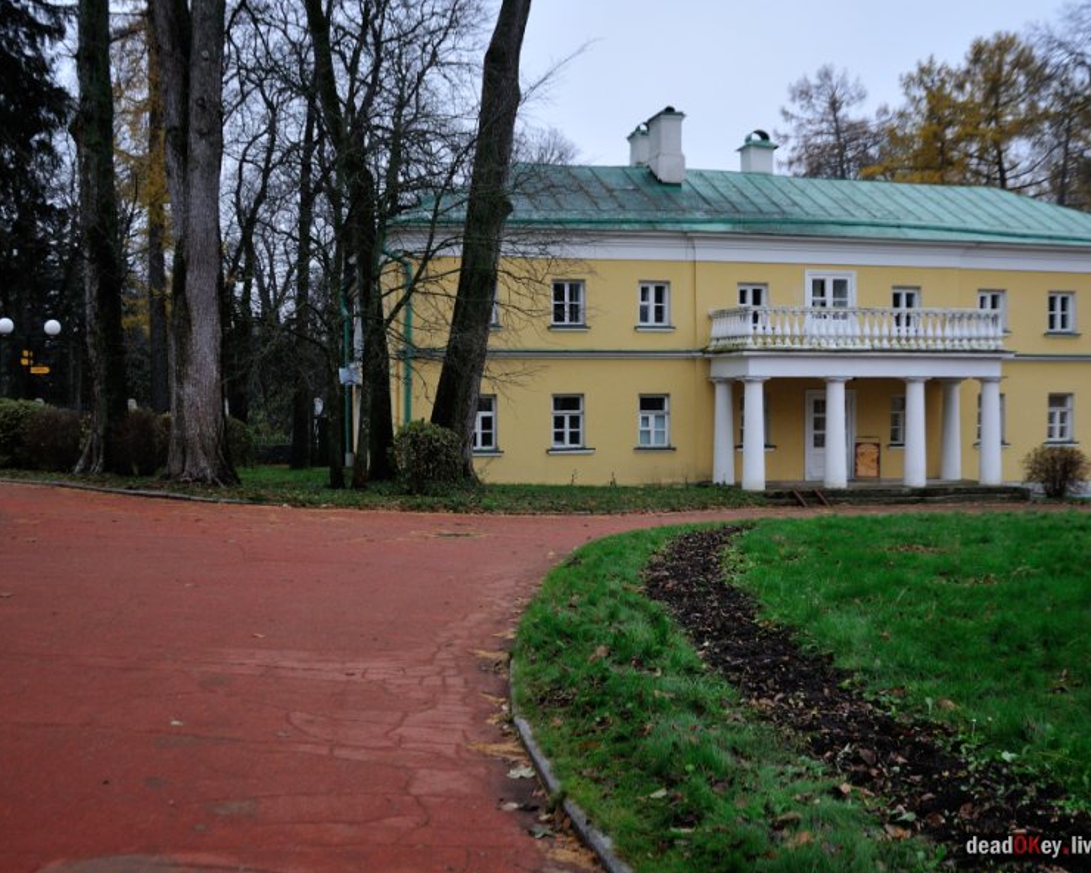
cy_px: 434
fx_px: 1324
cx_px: 575
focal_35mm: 41
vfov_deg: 36.5
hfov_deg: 44.8
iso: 500
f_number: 4.5
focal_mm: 24
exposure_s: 1/125
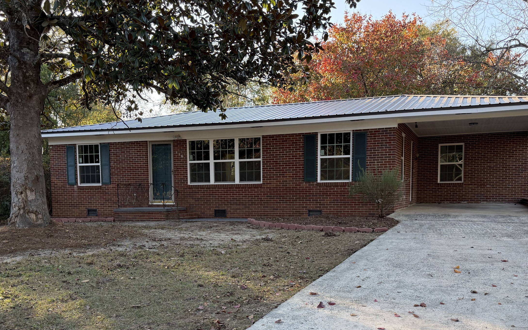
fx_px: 518
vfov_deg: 34.8
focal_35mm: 36
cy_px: 233
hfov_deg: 54.0
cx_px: 256
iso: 100
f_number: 1.78
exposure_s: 1/491
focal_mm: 6.76
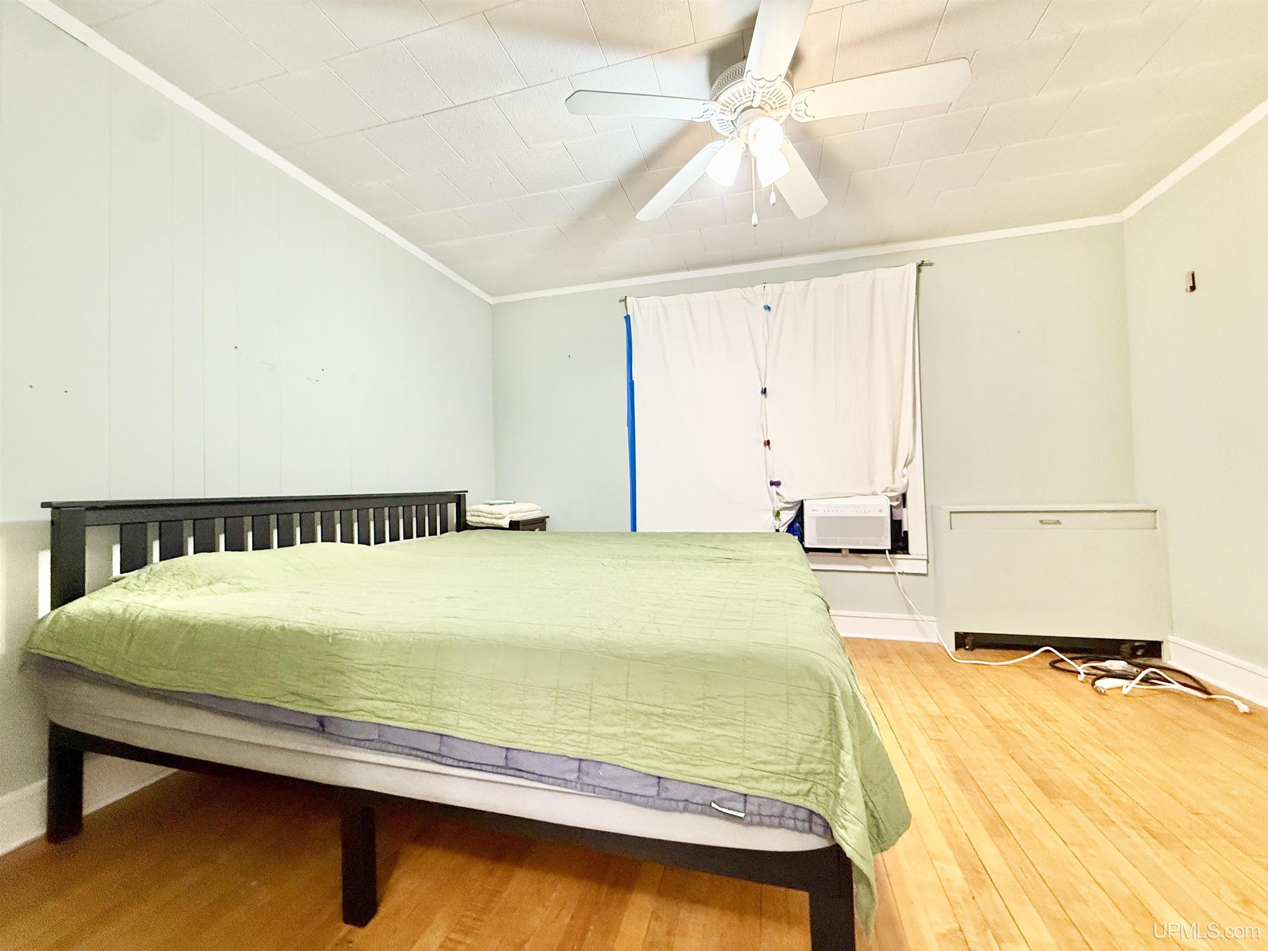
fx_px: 513
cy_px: 476
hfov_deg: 102.1
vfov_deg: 85.7
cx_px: 634
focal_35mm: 14
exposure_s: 1/60
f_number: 2.2
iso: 250
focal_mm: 2.22
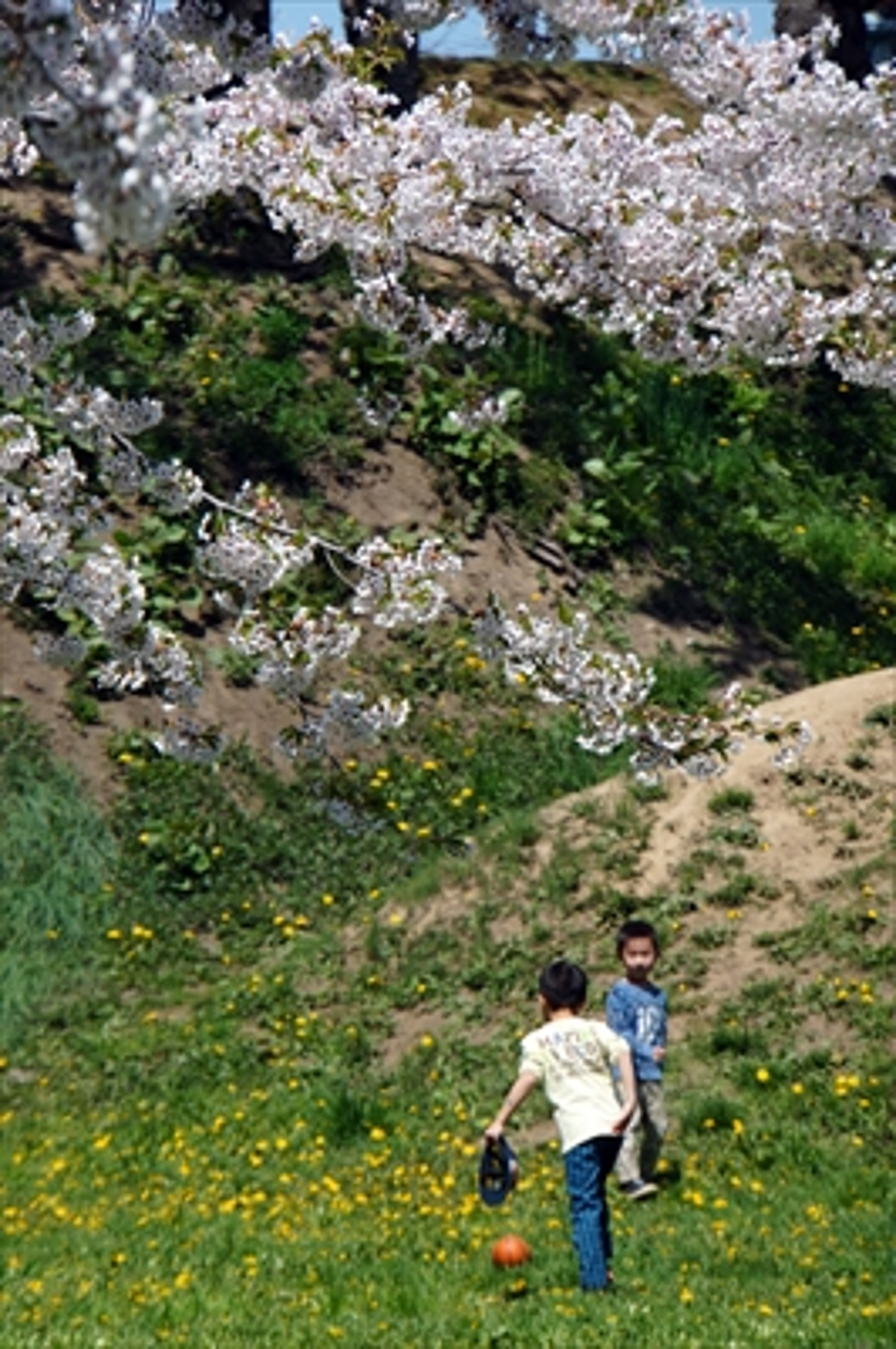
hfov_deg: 5.0
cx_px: 448
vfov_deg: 7.5
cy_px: 674
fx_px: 10215
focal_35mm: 273
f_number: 7.1
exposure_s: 1/320
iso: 100
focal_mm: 182.1
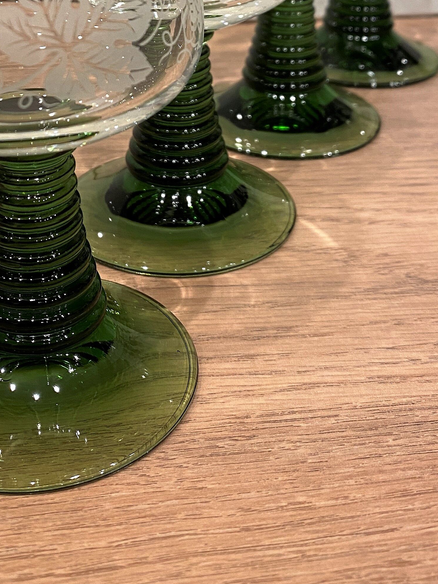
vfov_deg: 33.2
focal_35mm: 53
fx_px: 894
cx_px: 171
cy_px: 5
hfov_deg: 27.4
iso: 100
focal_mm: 4.25
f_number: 1.8
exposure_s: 1/50
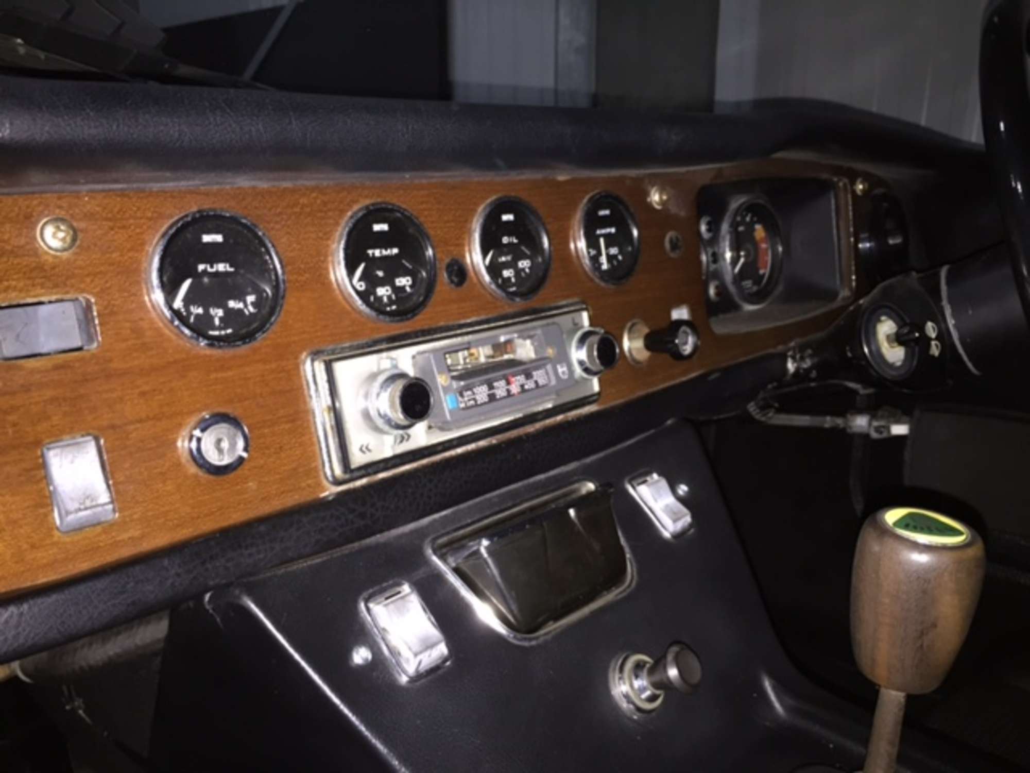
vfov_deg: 48.2
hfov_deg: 61.7
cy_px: 386
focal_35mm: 29
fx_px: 863
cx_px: 515
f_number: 2.2
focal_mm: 4.15
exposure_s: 1/16
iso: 125
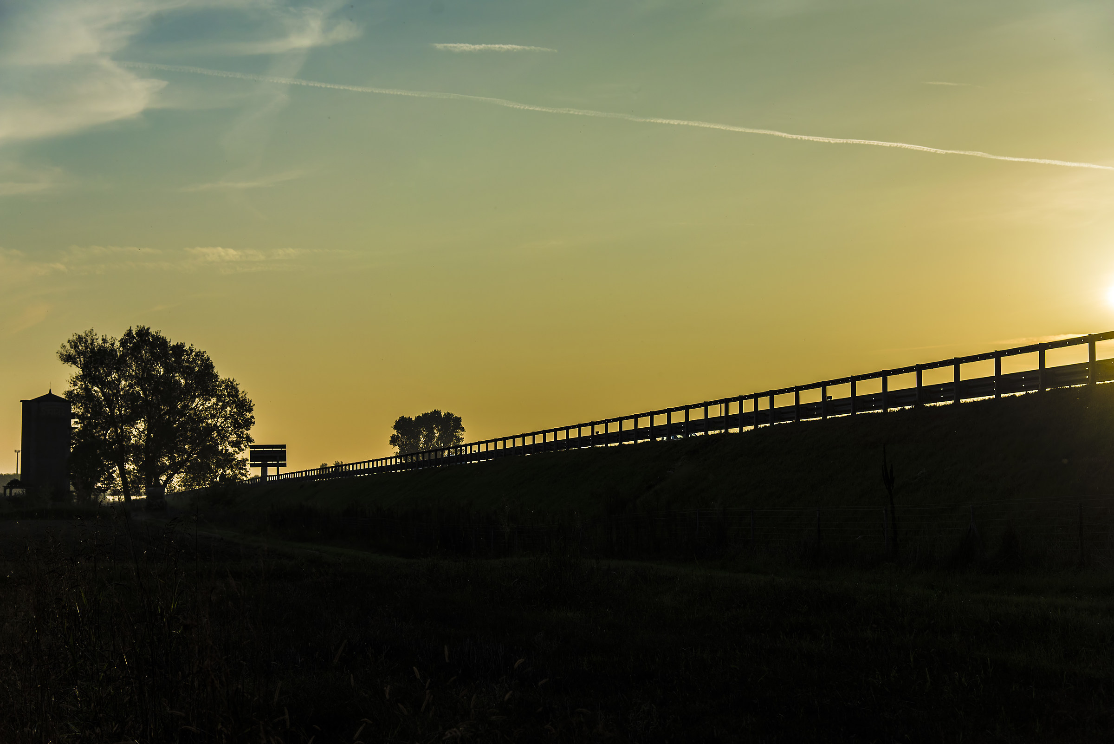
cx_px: 557
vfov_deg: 23.4
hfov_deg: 34.5
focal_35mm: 58
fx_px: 1795
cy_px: 372
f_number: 5
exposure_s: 1/4000
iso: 200
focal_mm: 58
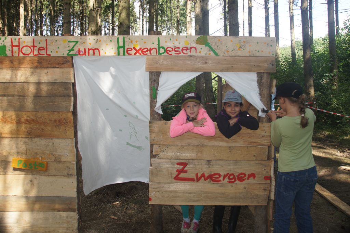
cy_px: 116
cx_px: 175
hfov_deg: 67.4
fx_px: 262
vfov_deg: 47.9
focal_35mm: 27
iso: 100
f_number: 5.6
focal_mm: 18
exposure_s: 1/100
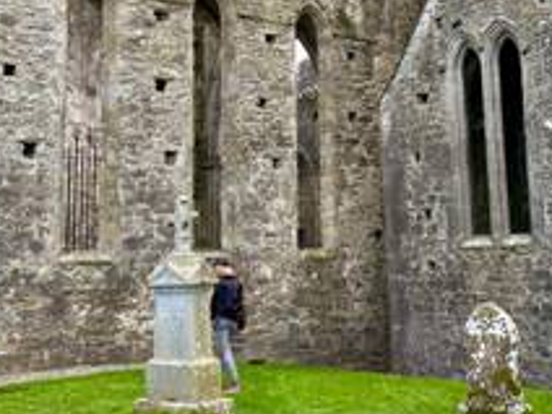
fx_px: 941
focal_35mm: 59
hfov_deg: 32.6
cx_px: 341
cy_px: 112
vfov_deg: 24.6
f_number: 1.6
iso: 50
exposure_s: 1/471
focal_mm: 5.96
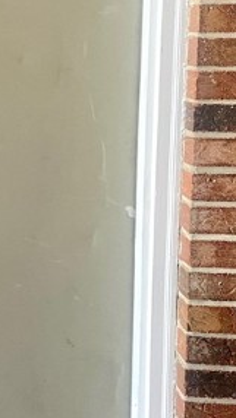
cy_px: 117
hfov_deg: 14.5
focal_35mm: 76
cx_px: -151
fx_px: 845
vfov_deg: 27.6
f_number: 1.8
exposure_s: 1/60
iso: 200
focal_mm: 4.25
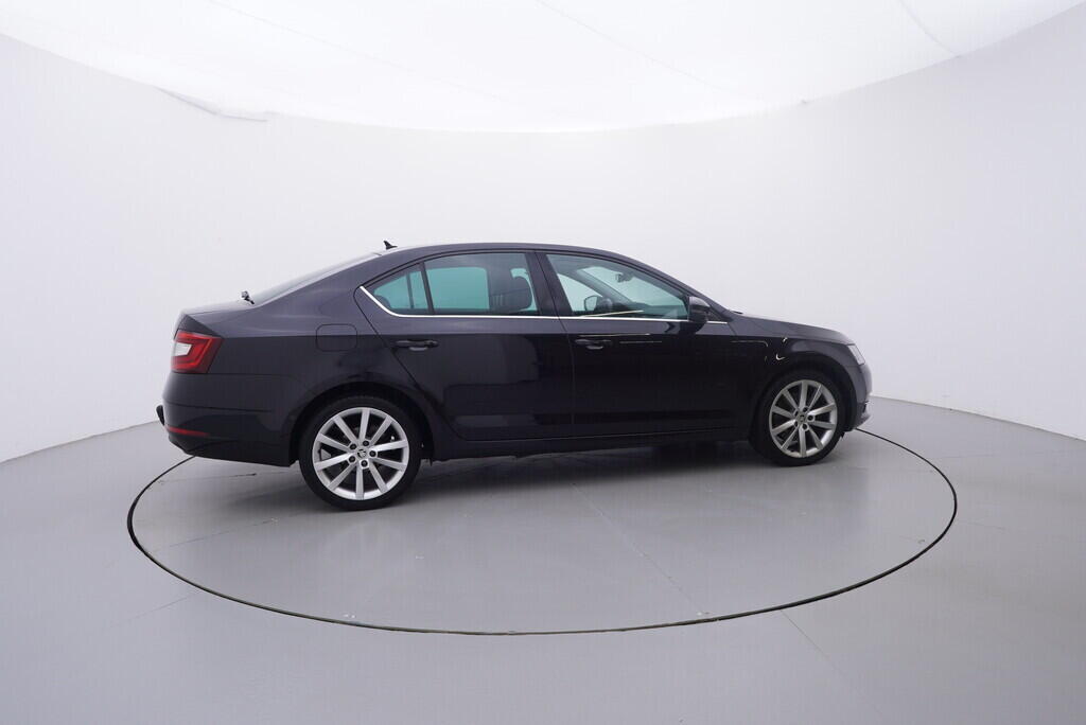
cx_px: 543
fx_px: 679
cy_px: 362
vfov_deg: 56.2
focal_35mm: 22
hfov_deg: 77.3
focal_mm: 15
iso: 200
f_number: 5
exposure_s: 1/80
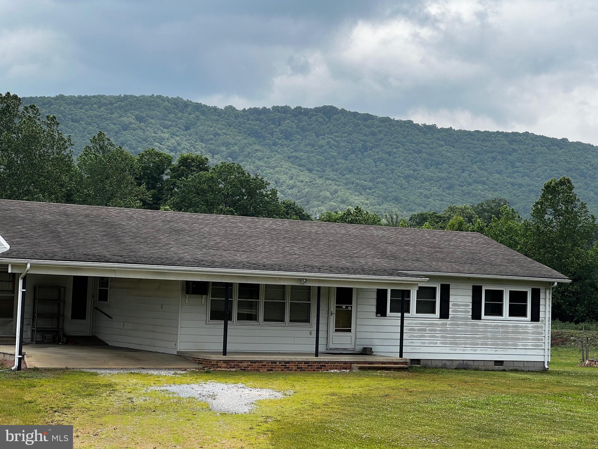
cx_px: 299
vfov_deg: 19.1
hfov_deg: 25.3
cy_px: 224
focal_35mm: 77
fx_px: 1330
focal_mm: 9
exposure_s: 1/598
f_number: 2.8
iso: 32
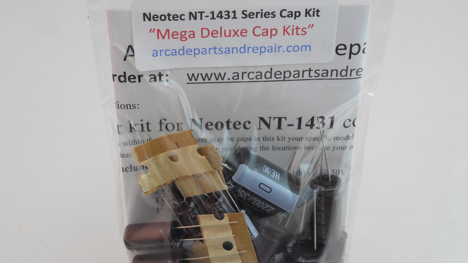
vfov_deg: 18.5
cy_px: 157
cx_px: 233
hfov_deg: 32.4
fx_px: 807
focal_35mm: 65
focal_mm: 10.5
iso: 110
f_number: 5.1
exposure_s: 1/30
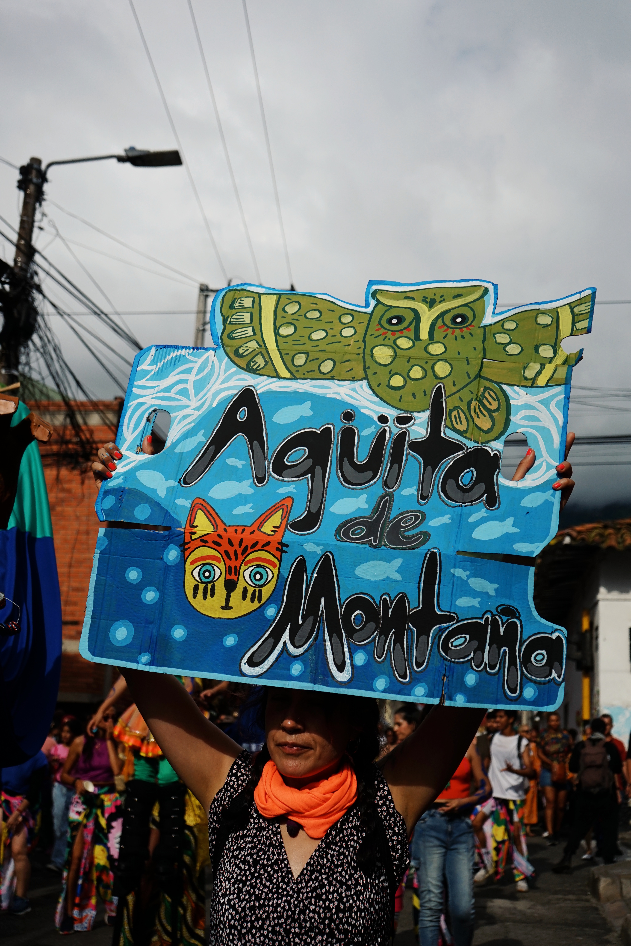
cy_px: 473
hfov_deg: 31.2
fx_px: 1130
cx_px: 316
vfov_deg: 45.4
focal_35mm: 43
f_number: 5.6
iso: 500
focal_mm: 43
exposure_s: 1/5000
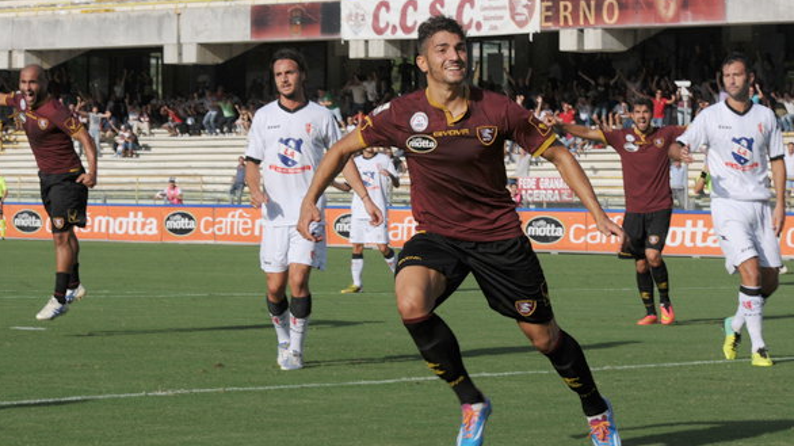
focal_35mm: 111
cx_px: 395
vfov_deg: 10.9
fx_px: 2336
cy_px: 205
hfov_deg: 19.3
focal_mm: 70
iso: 200
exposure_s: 1/500
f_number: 9
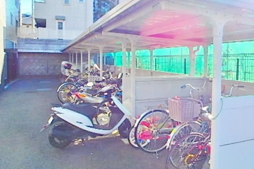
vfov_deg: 39.9
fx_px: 233
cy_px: 79
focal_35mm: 33
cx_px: 156
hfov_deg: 56.7
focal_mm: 3.7
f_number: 3.5
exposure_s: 1/500
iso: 125
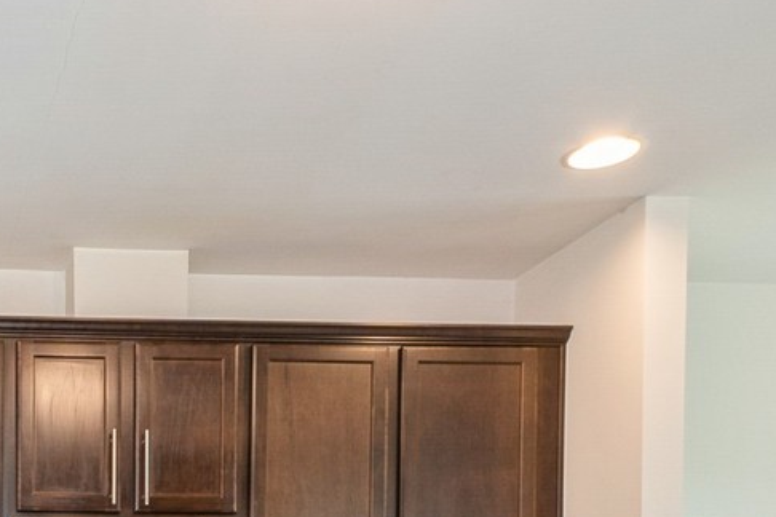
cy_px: 686
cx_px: -72
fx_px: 1078
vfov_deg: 23.6
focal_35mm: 50
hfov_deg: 34.4
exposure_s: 1/6
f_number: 7.1
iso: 250
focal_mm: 10
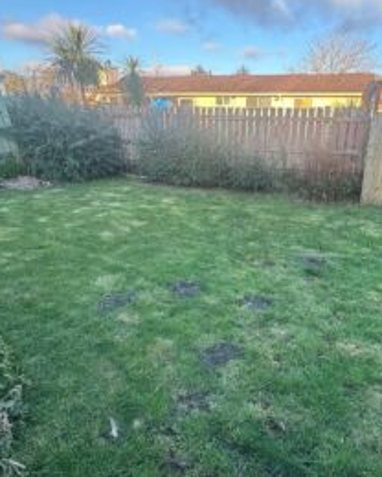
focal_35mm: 21
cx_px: 259
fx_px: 297
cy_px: 227
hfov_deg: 63.6
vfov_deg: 77.6
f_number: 2.2
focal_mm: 2.22
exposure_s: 1/99
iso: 64
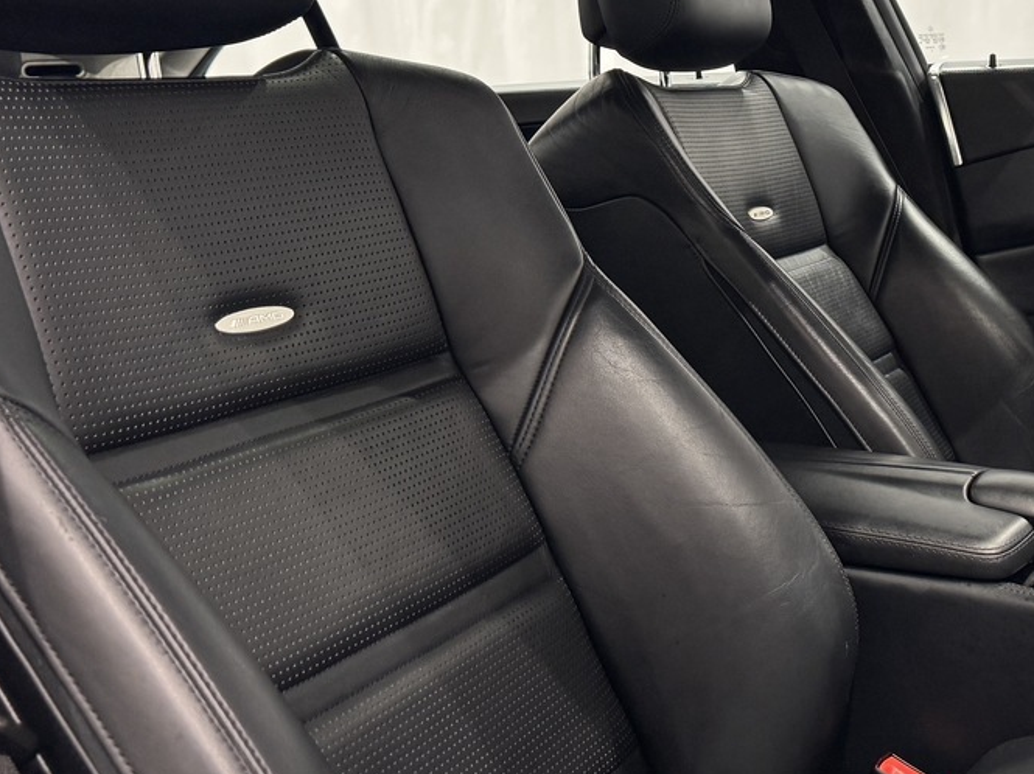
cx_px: 855
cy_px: 367
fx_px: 1552
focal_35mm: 52
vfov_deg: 28.0
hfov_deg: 35.4
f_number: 1.78
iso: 200
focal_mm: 6.76
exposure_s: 1/100
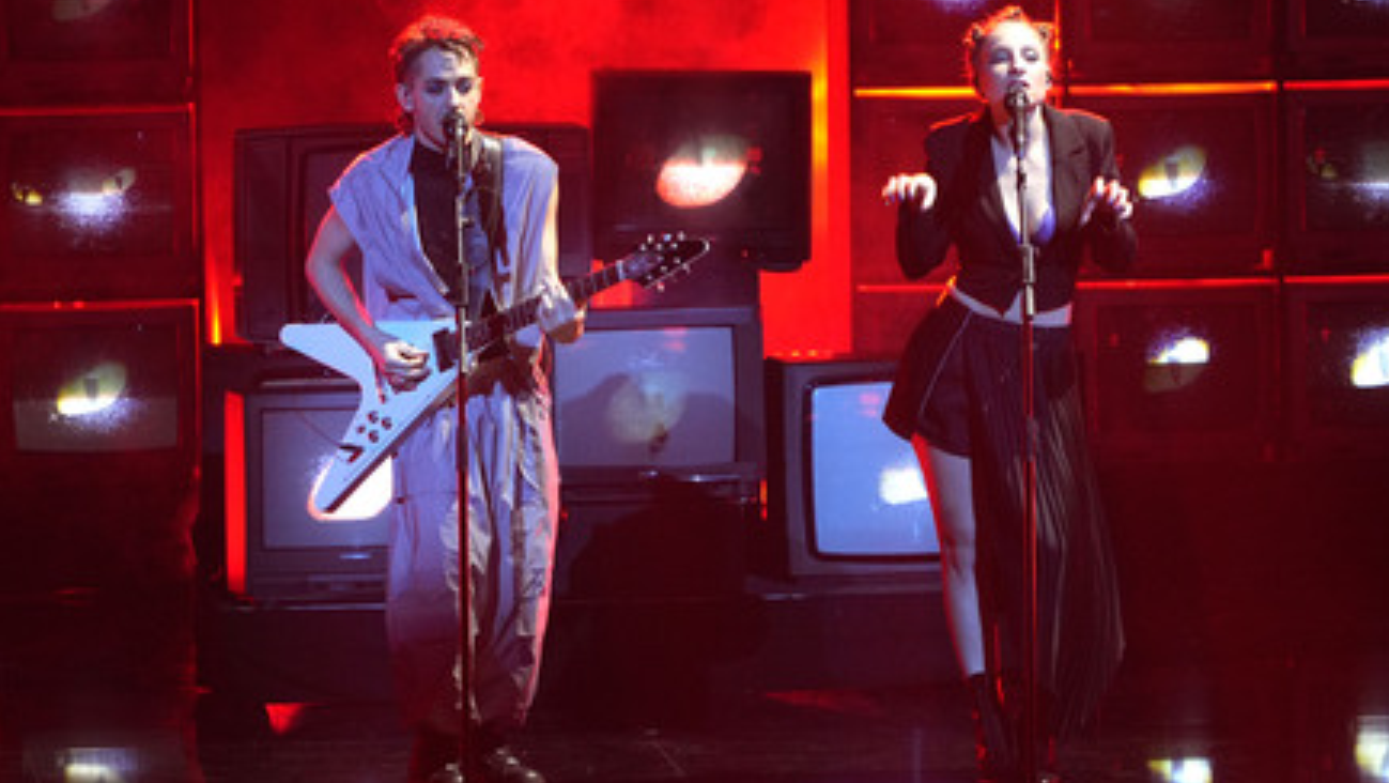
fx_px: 12049
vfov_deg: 3.7
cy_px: 379
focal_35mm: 327
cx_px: 694
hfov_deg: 6.6
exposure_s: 1/125
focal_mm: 200
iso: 2500
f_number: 5.6
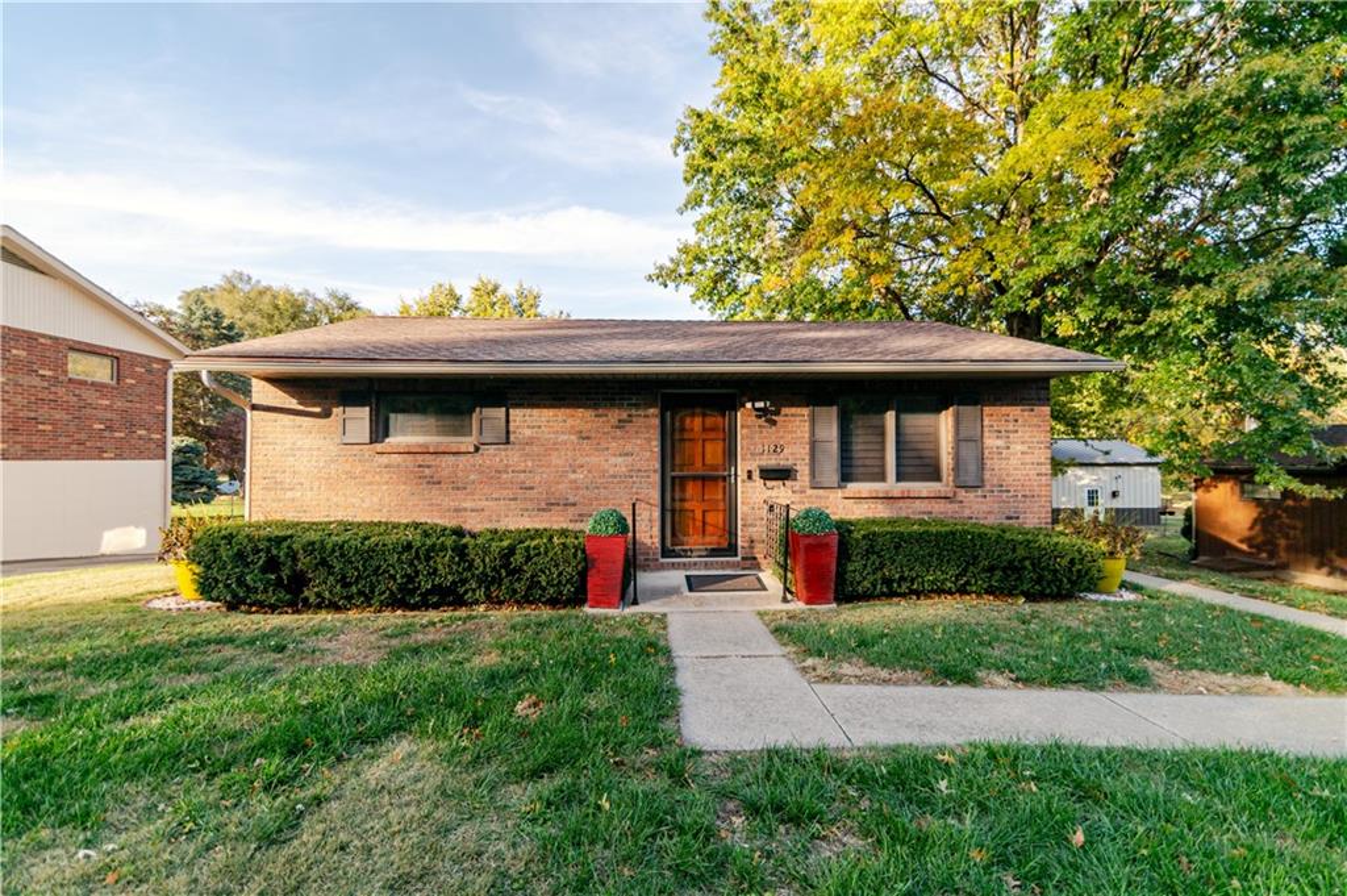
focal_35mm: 16
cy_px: 448
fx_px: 598
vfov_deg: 73.7
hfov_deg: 96.8
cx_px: 674
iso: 100
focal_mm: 16
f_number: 3.2
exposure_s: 1/3200
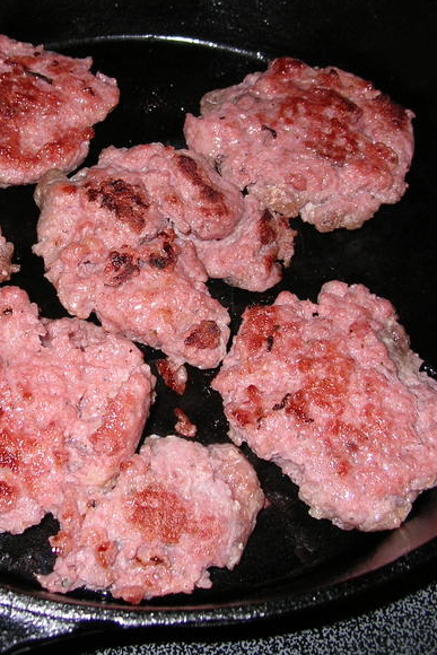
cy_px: 276
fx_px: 1055
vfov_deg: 34.4
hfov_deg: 23.2
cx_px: 115
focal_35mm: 58
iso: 50
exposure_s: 1/60.1
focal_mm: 6
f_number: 2.7
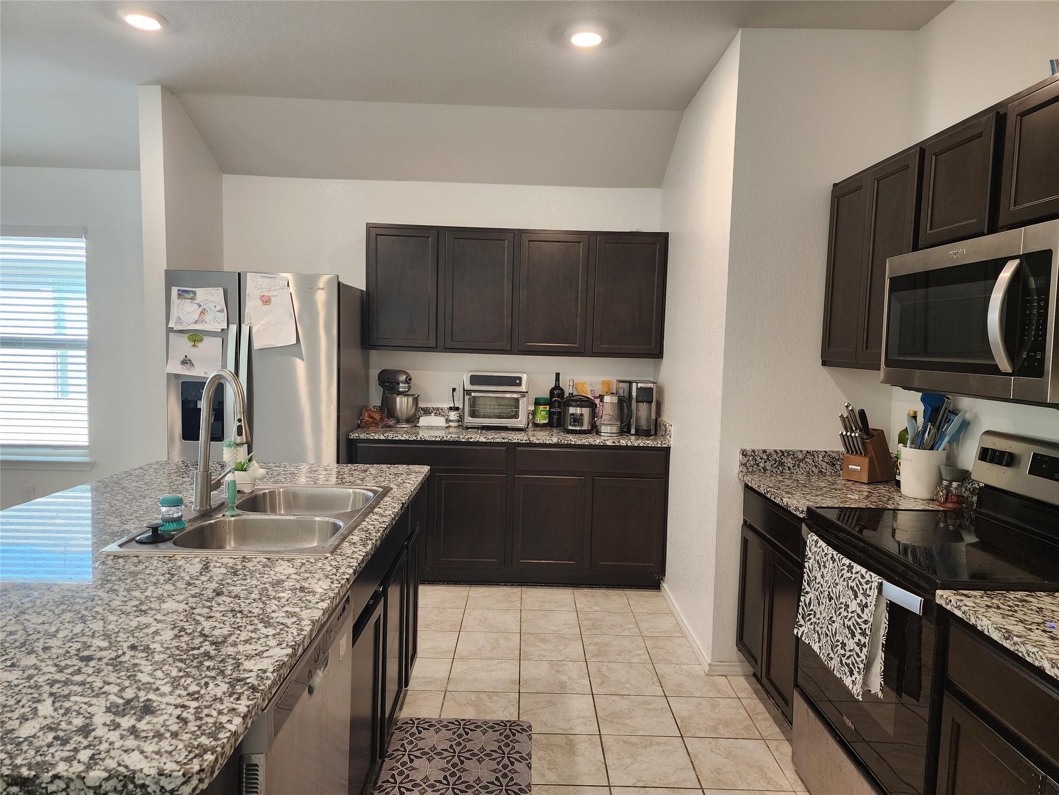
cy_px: 398
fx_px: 704
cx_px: 530
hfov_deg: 73.9
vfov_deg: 58.9
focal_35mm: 23
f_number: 1.8
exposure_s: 1/120
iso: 320
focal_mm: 6.4
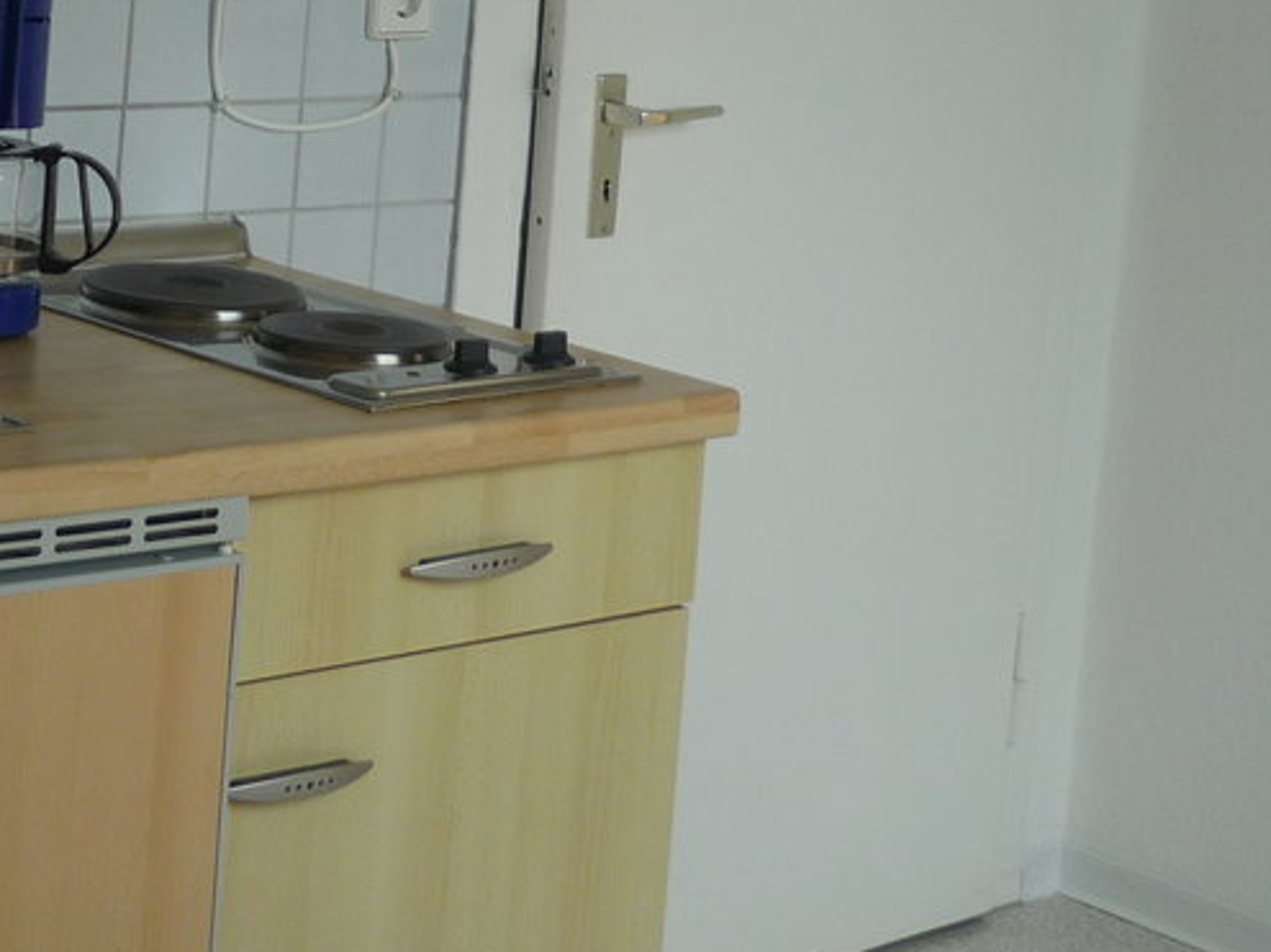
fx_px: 2937
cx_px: -175
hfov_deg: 22.8
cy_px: -136
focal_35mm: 80
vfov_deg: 17.7
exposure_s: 1/160
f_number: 2.8
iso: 100
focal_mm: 5.5
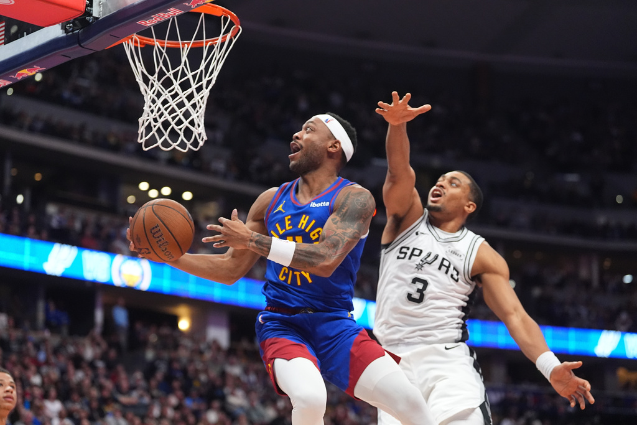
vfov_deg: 15.0
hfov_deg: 22.4
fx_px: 1610
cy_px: 212
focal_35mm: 91
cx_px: 318
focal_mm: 91
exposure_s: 1/1600
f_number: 3.2
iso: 5000
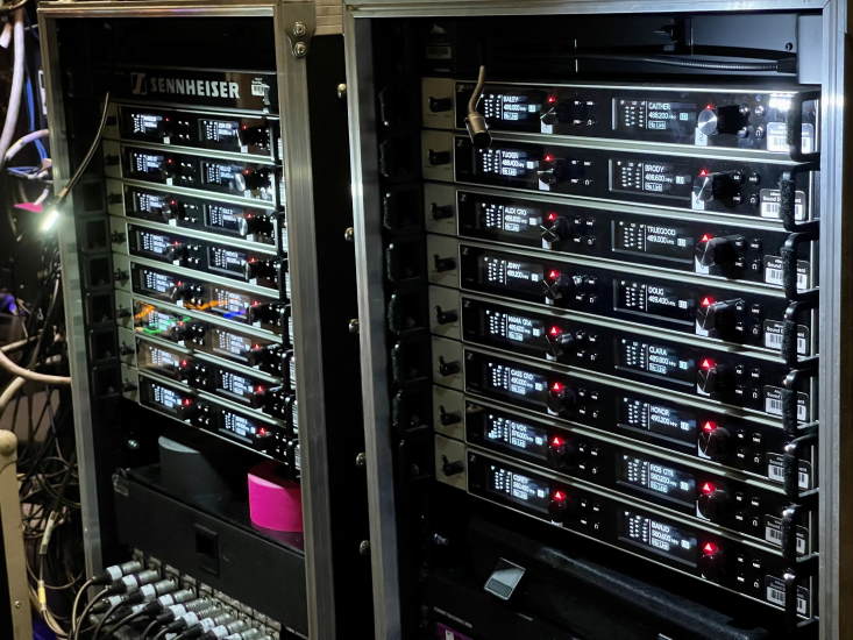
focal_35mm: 64
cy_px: 320
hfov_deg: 30.3
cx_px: 426
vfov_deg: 22.9
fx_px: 1577
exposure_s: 1/36
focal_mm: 7.5
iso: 1000
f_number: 2.2
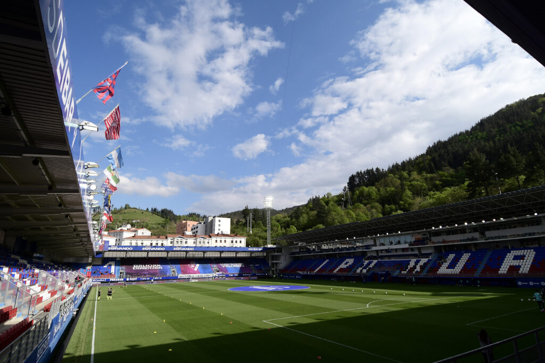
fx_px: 273
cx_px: 272
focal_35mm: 18
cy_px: 182
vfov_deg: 67.4
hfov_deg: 90.0
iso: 250
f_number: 4.5
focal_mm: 12
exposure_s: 1/2500
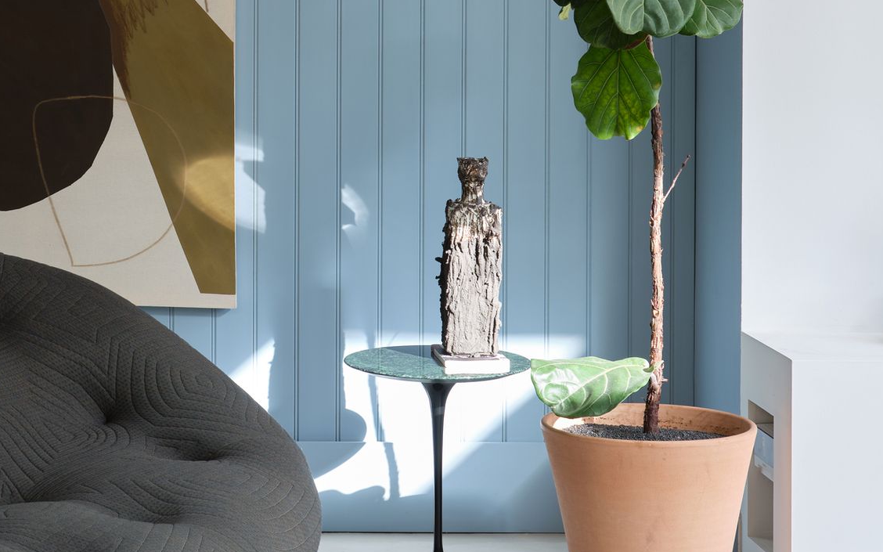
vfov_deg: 14.5
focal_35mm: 89
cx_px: 142
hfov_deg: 22.9
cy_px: 36
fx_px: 2142
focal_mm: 46.9
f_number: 8
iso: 100
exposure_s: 1/8.33
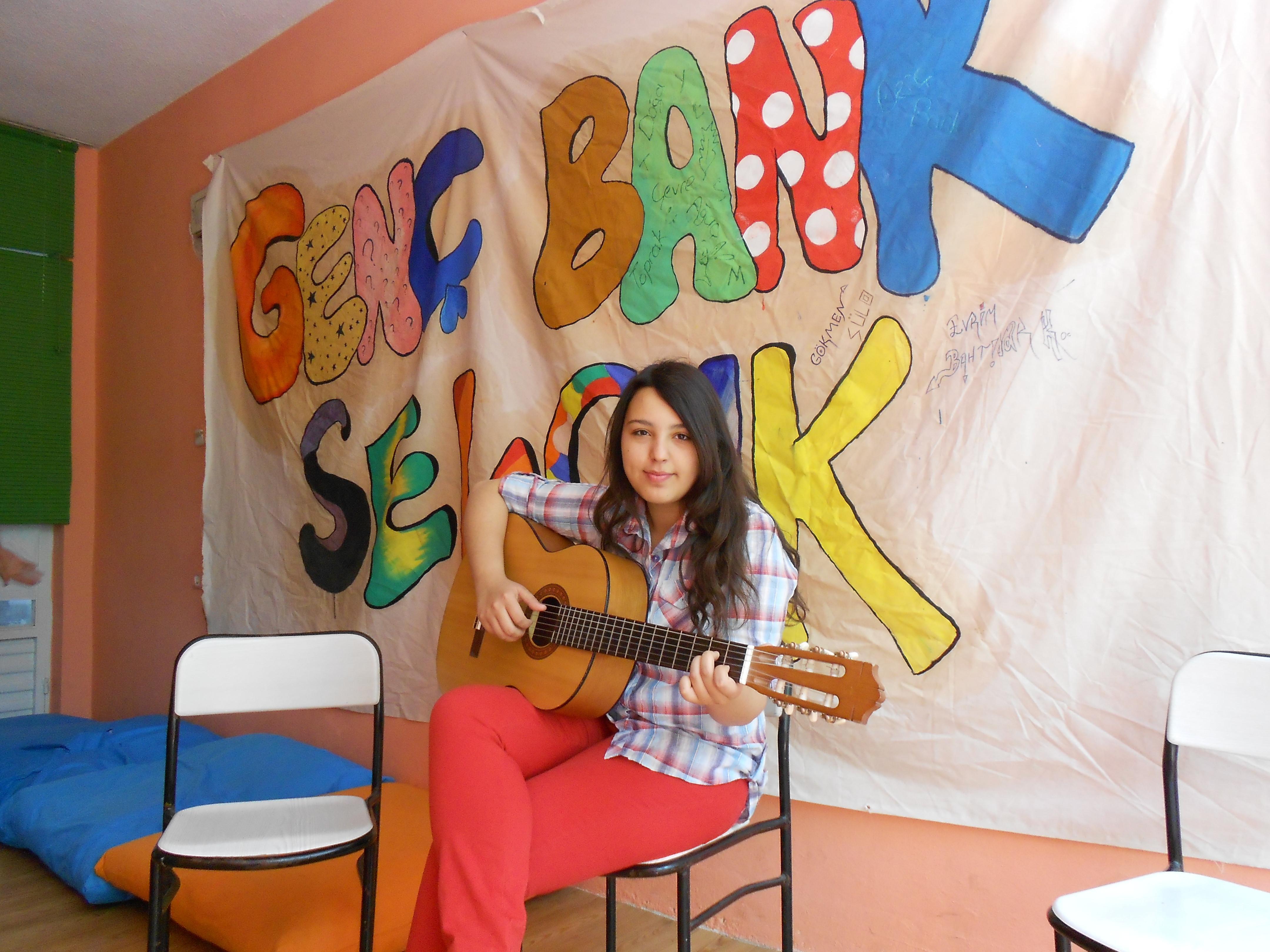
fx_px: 954
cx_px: 635
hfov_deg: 67.3
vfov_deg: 53.1
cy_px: 476
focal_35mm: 26
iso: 200
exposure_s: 1/30
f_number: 3.2
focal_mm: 4.6
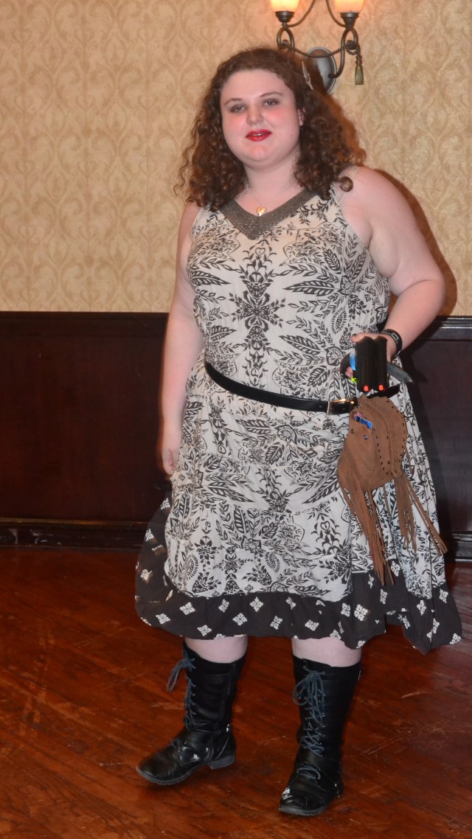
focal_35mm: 70
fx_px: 1558
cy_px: 415
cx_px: 235
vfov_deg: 30.2
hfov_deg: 17.2
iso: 3200
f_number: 7.1
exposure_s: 1/60
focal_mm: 44
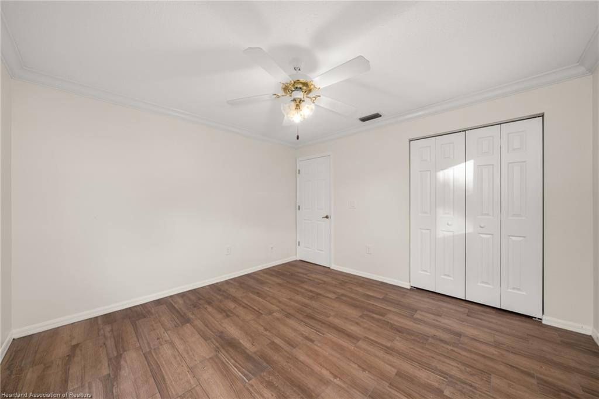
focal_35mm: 12
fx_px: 200
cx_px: 300
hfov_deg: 112.6
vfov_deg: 90.0
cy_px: 200
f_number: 11
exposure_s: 1/4
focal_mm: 12
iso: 400
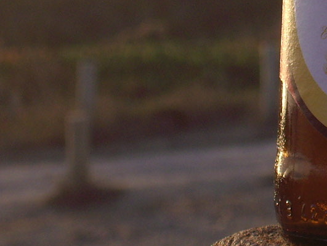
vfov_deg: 5.2
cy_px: -122
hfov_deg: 6.9
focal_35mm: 283
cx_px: 458
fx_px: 2675
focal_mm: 15.3
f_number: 4.6
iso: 64
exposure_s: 1/200
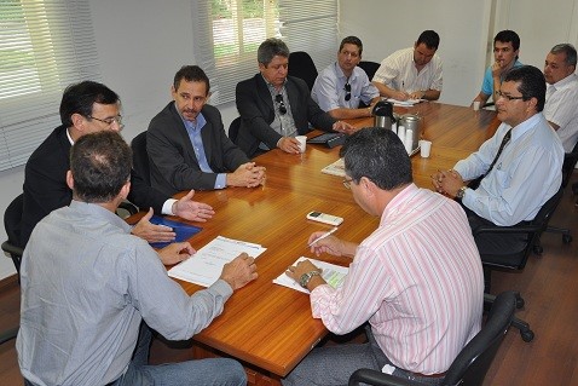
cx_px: 289
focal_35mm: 32
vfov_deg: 41.7
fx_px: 506
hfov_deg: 59.5
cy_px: 193
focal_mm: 21
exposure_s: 1/60
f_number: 3.8
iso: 400
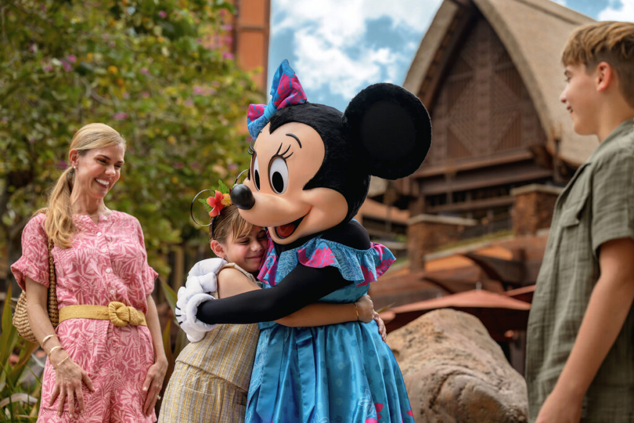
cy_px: 212
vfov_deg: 19.5
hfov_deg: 28.8
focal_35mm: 70
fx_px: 1233
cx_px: 317
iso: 200
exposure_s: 1/1000
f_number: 3.5
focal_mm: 70
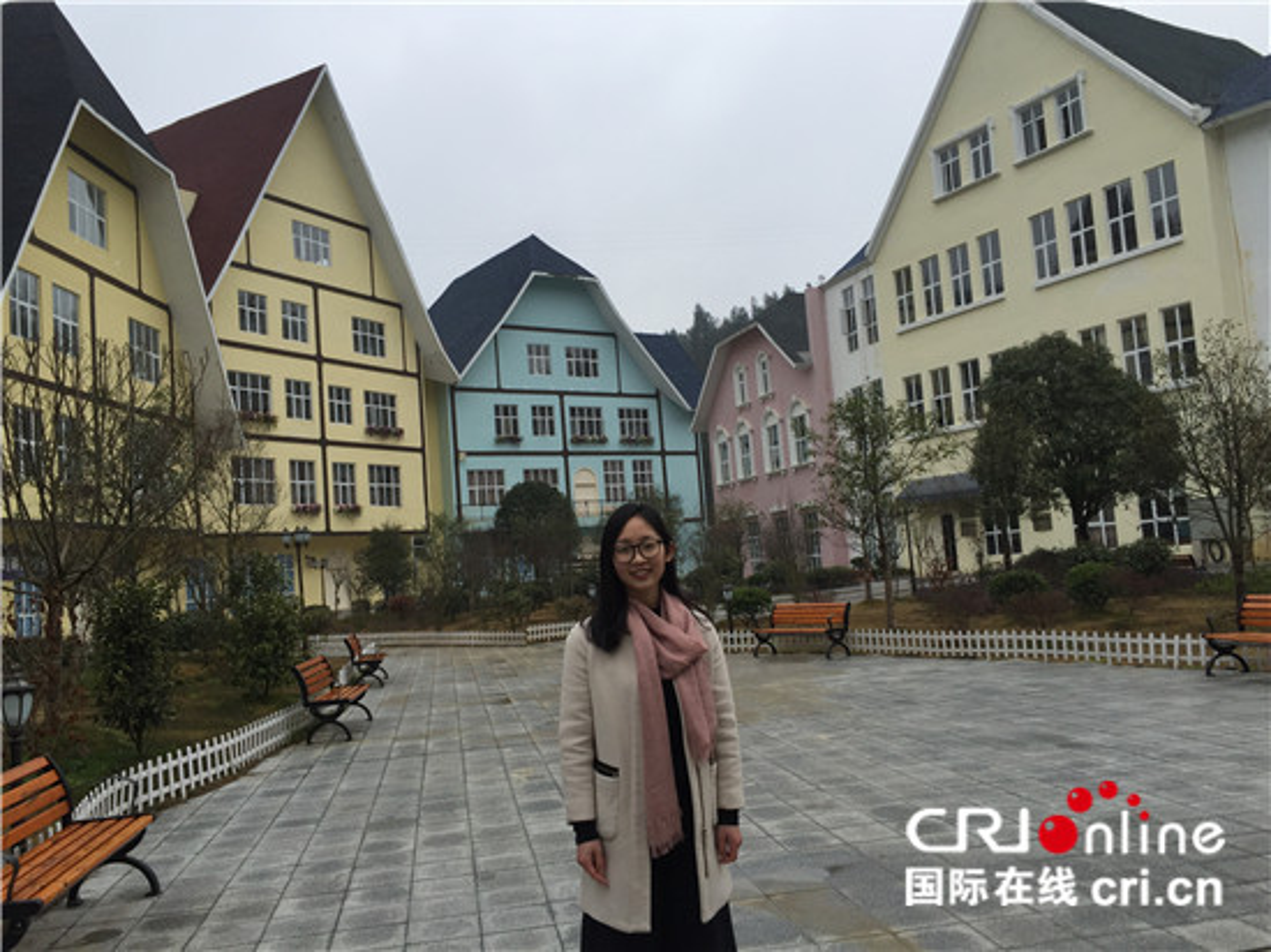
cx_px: 636
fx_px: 1064
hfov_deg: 61.7
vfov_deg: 48.2
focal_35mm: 29
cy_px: 476
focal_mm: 4.15
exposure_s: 1/1582
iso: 32
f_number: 2.2
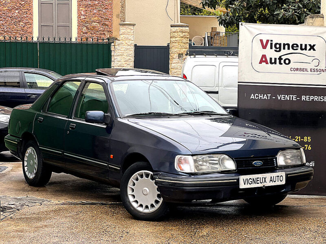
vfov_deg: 19.1
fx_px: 725
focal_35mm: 77
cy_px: 122
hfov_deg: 25.3
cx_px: 163
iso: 32
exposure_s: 1/121
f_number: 2.8
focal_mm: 9
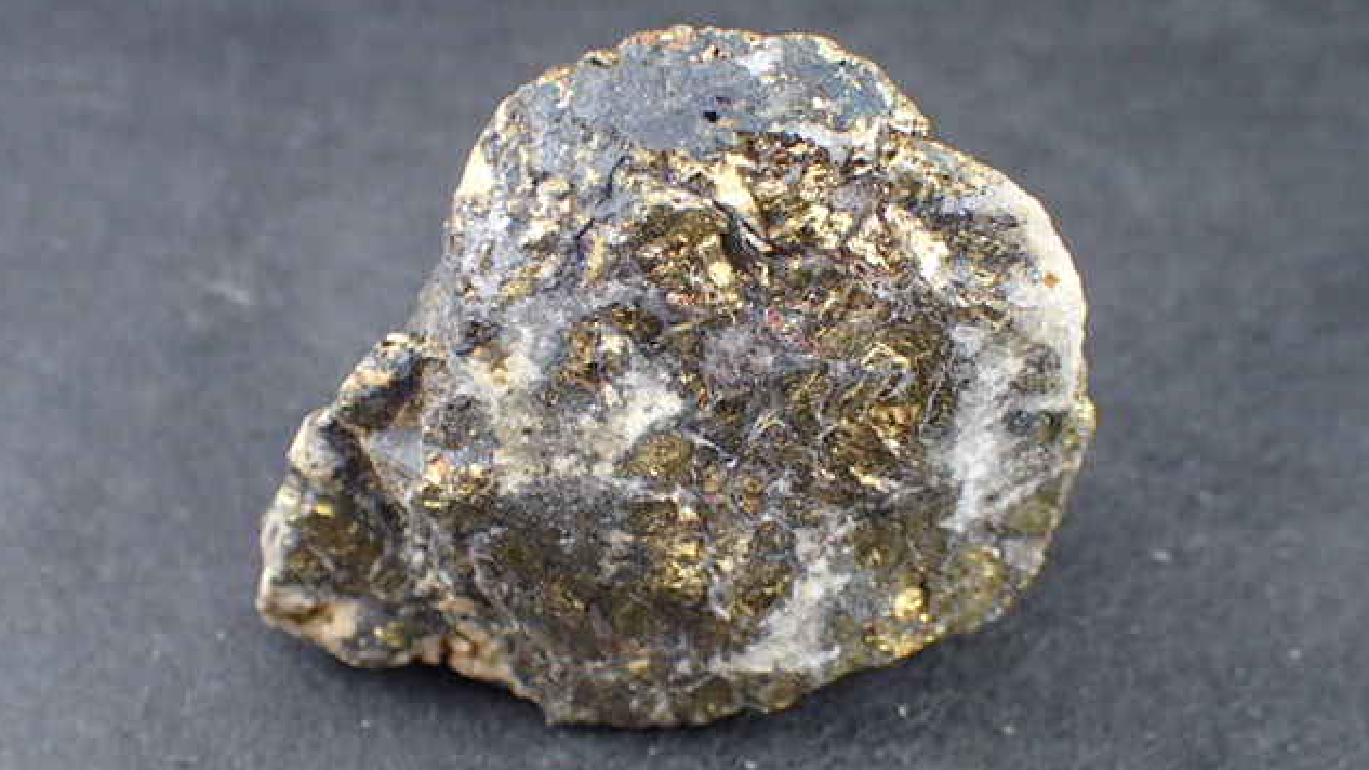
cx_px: 681
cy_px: 391
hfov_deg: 38.5
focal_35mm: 54
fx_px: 1960
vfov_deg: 22.2
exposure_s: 1/200
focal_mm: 8.99
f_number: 3.2
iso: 400
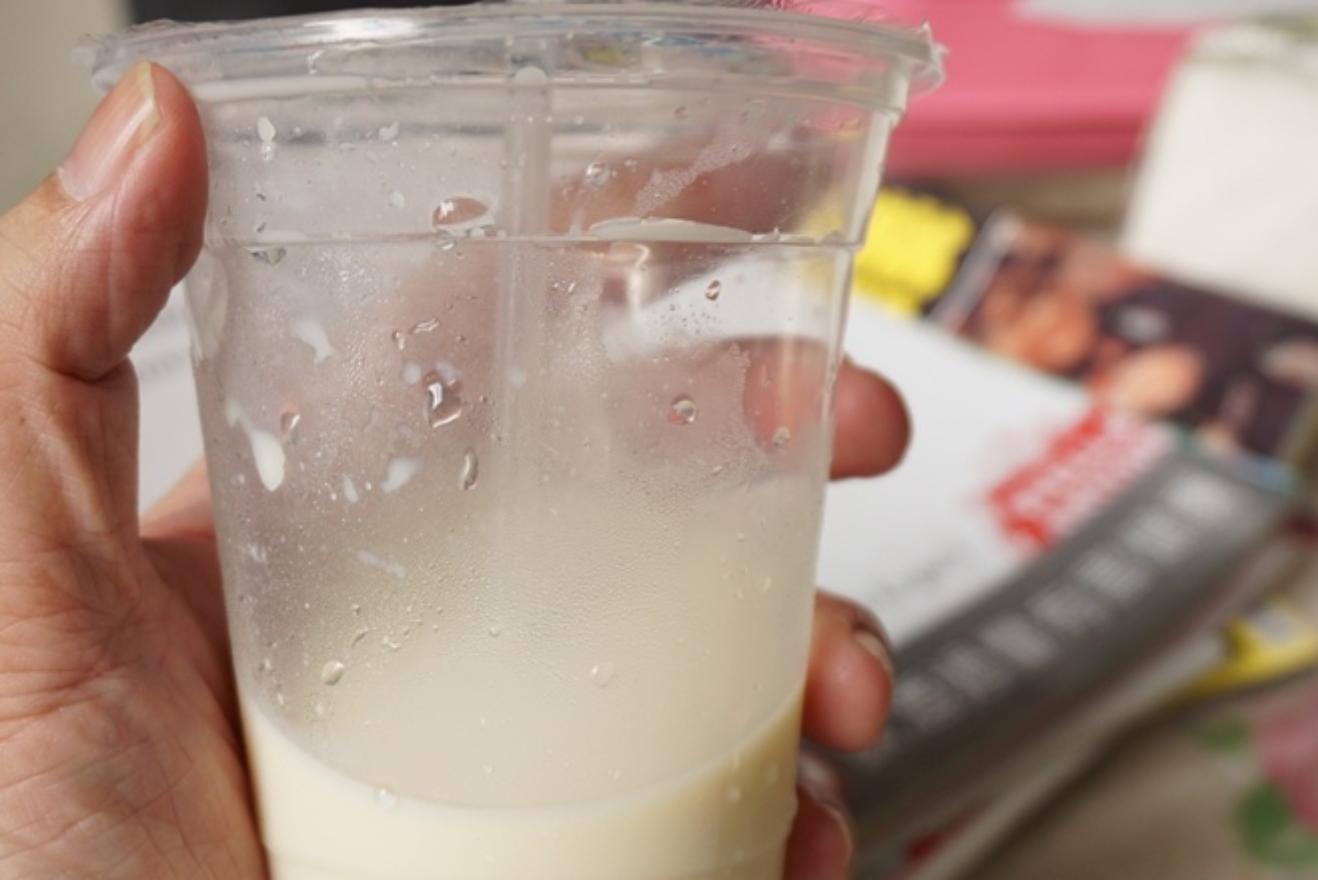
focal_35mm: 56
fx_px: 2051
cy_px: 538
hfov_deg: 35.5
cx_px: 545
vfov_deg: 24.2
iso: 160
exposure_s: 1/60
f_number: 4.5
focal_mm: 24
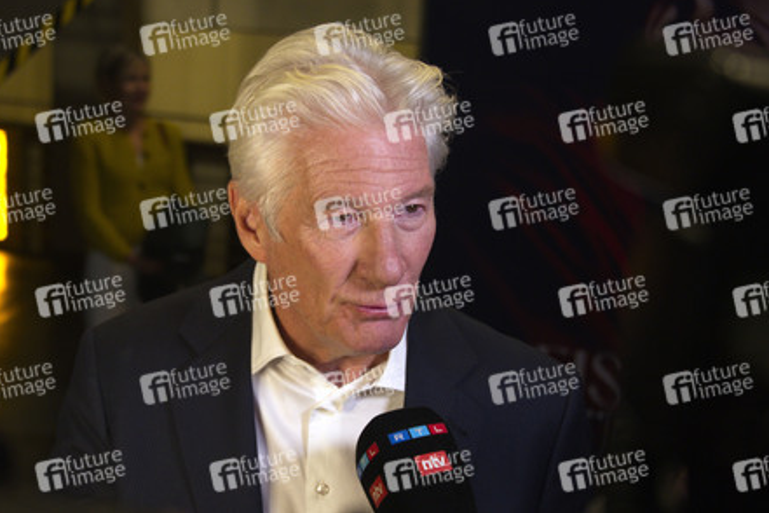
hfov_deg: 40.3
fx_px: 1047
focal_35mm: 49
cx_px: 383
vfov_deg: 27.5
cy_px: 253
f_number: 4.2
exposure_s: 1/50
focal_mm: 48
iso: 1600
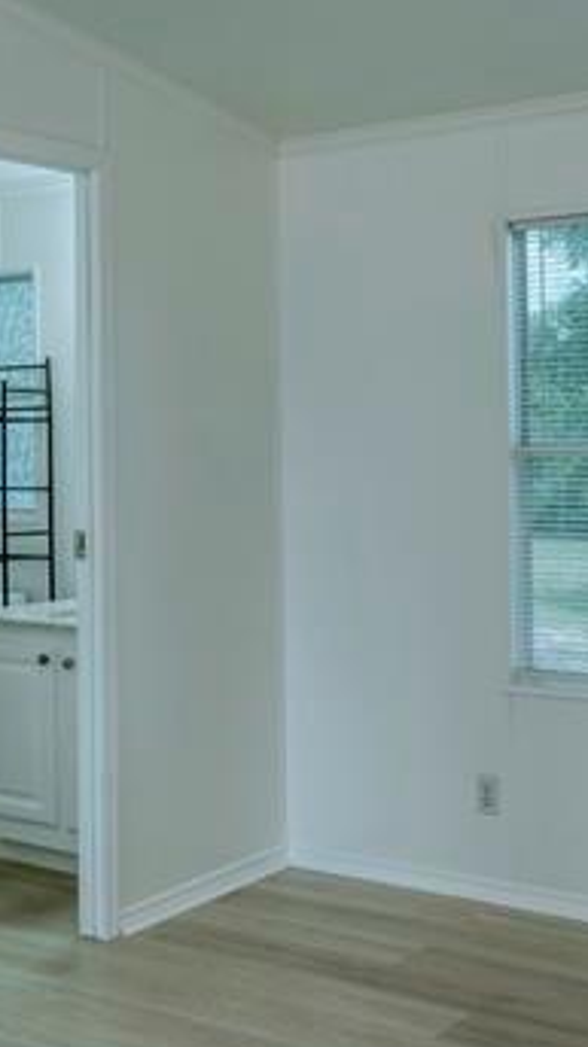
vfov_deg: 39.0
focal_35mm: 53
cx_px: 265
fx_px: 1472
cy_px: 423
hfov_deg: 22.6
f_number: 8
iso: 320
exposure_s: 1/20
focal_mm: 11
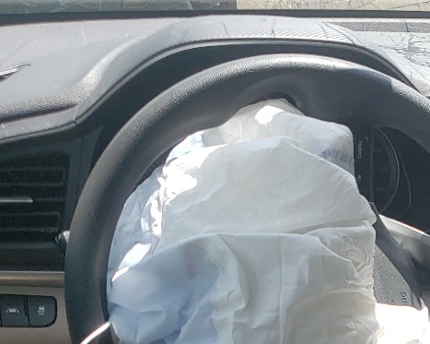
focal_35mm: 87
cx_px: 535
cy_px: 539
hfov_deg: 20.4
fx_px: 1106
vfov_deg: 16.0
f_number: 1.5
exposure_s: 1/833
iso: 50
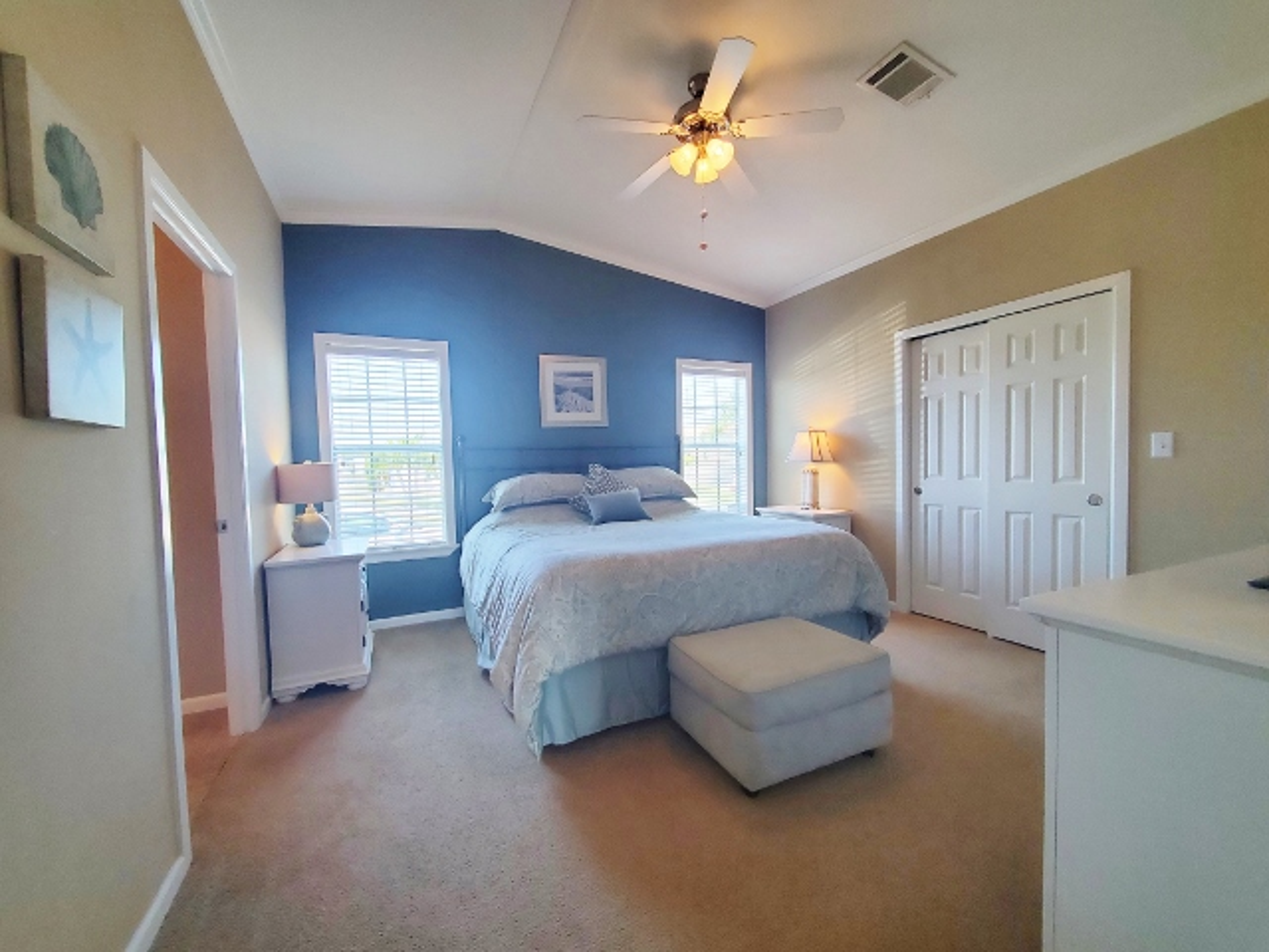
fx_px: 477
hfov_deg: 106.2
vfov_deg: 89.9
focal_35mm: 13
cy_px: 476
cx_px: 634
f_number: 2.2
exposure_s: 1/60
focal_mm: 1.8
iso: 80
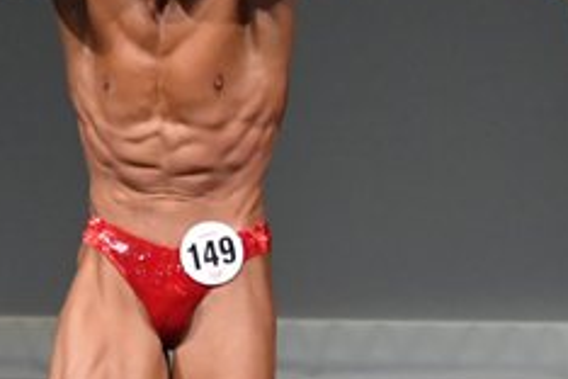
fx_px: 19610
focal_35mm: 1243
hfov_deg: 1.7
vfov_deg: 1.1
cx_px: 669
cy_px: 321
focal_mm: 250
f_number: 5.6
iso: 4000
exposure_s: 1/400
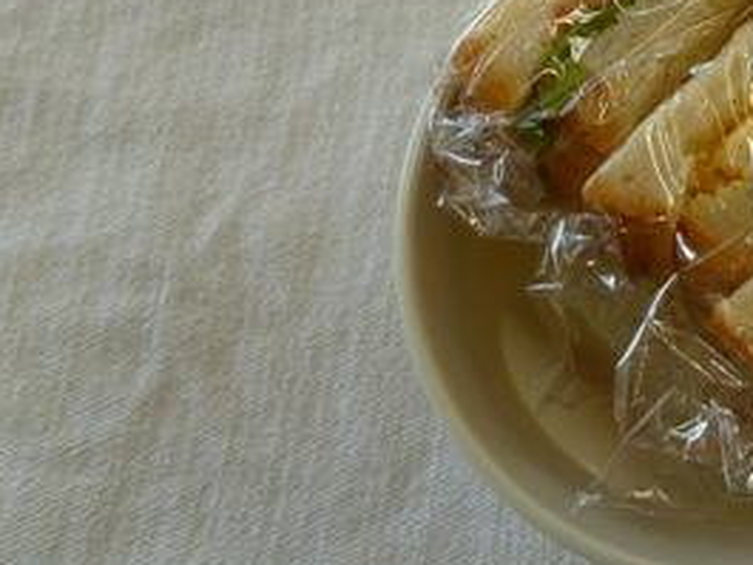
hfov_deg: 28.8
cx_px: 904
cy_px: -37
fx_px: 1262
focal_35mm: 58
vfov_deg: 23.8
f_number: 2.2
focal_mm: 4.3
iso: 80
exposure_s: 1/125
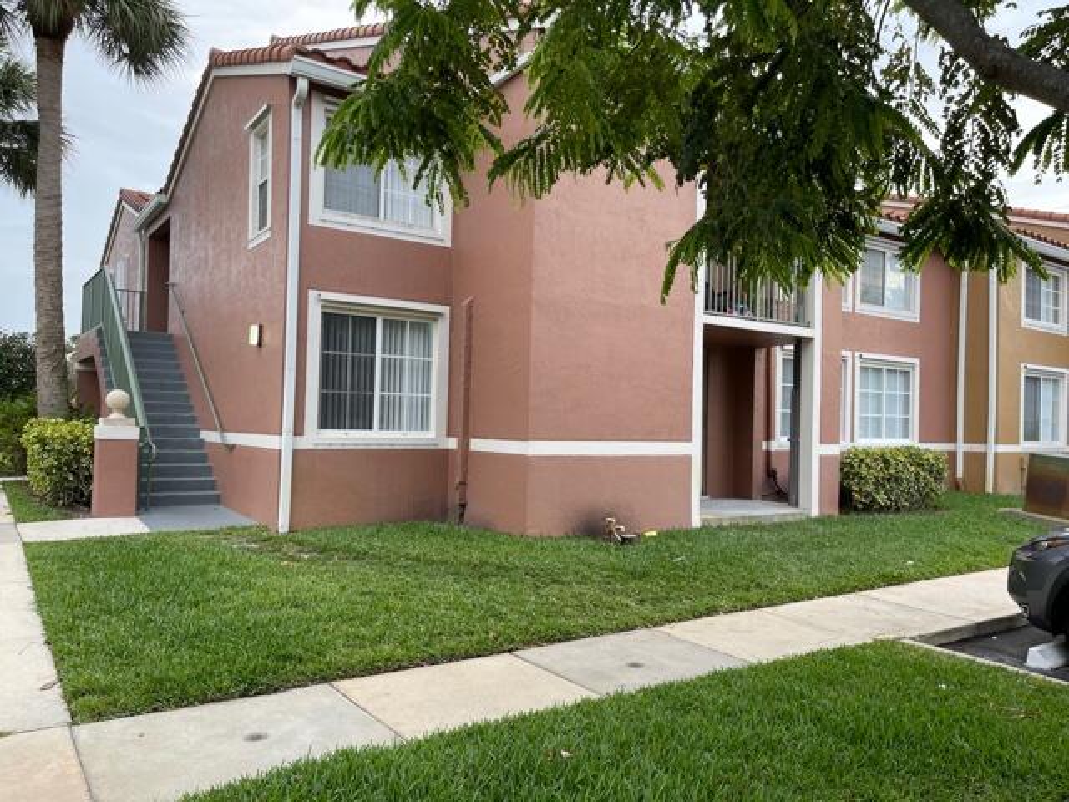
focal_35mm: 26
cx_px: 534
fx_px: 803
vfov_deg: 53.1
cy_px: 401
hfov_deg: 67.3
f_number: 1.6
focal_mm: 5.1
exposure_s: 1/227
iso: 32
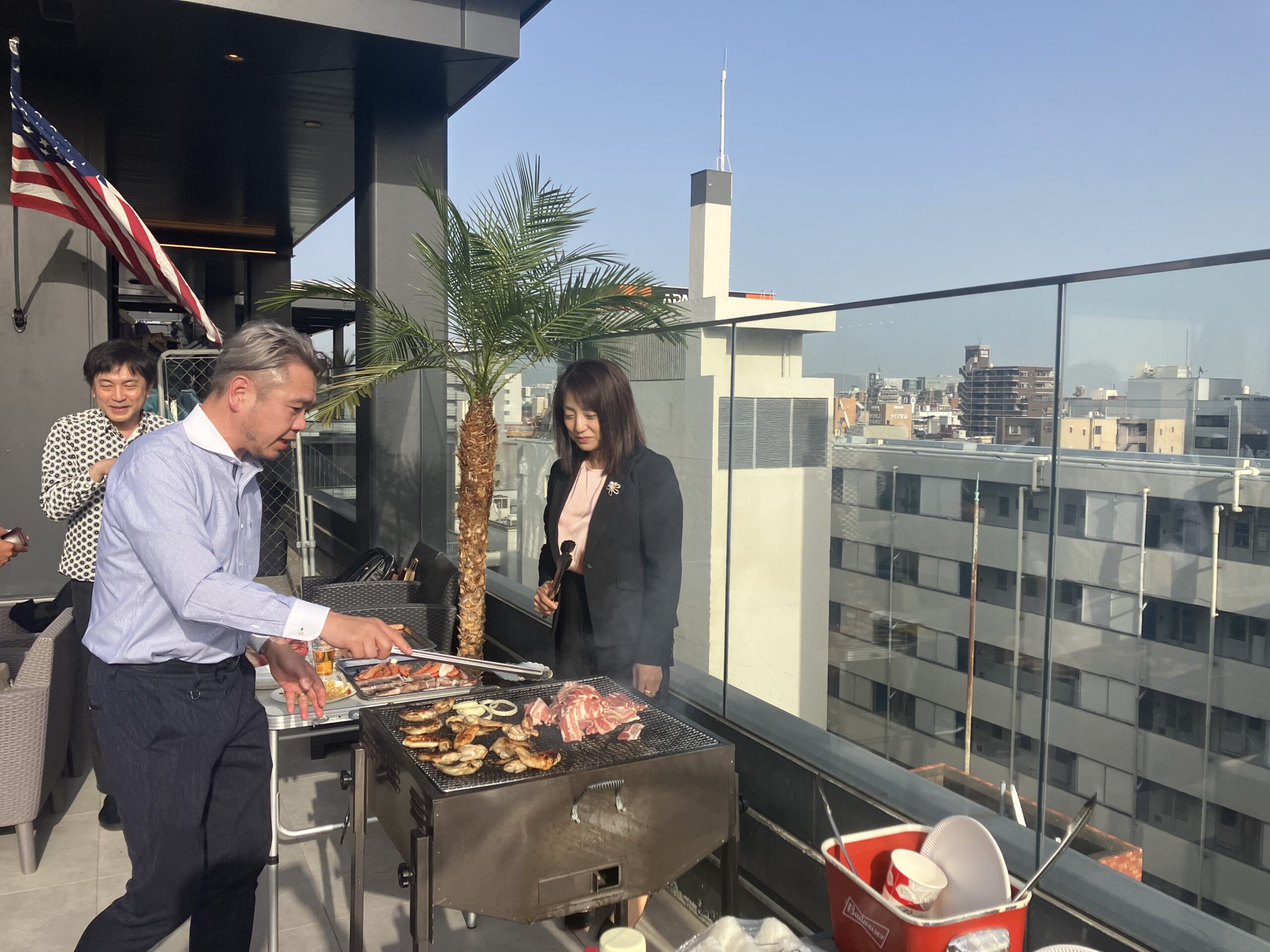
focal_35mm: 28
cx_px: 635
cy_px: 476
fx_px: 1027
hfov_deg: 63.4
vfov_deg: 49.7
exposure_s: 1/1473
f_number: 1.8
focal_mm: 3.99
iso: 32
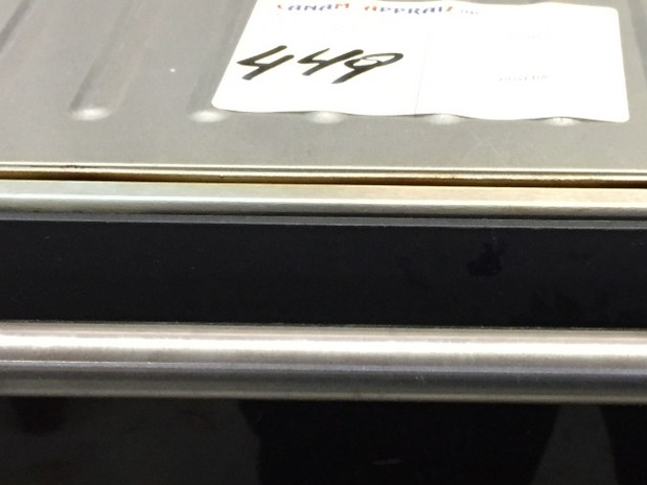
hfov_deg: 25.7
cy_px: 359
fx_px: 1402
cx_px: 469
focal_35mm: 75
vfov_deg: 19.5
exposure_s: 1/24
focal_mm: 4.15
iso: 250
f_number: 2.2
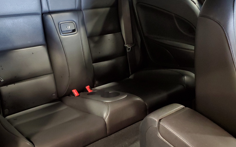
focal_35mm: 35
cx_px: 91
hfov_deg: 54.8
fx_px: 225
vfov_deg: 36.1
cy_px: 57
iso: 319
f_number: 1.5
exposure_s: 1/15
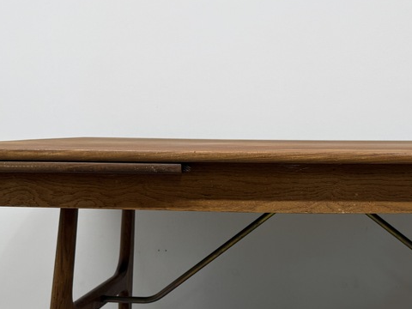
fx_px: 714
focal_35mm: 60
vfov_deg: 24.2
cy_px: 223
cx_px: 319
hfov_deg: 31.5
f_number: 1.78
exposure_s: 1/121
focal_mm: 6.76
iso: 100
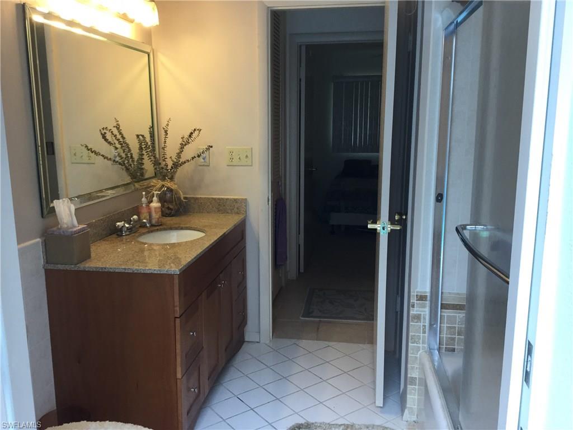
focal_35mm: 31
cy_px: 215
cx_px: 286
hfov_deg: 58.4
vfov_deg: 45.4
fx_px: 513
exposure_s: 1/30
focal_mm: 3.3
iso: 32
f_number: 2.4
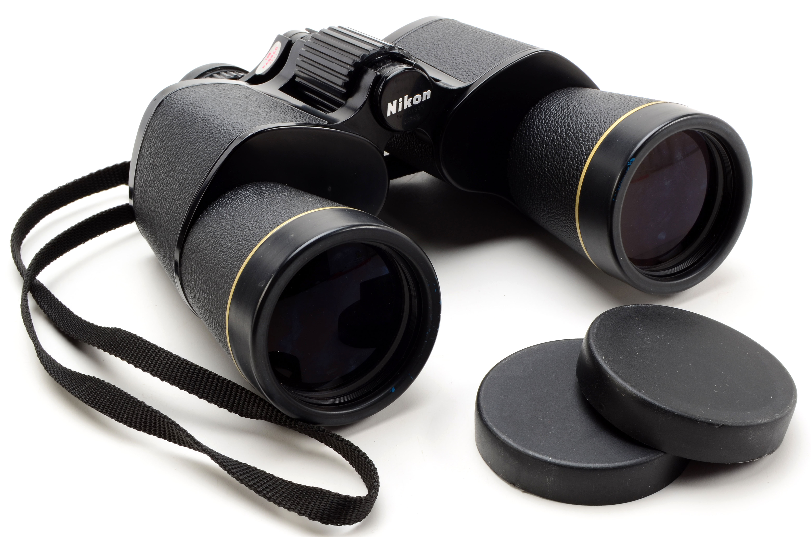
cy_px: 268
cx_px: 406
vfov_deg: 25.6
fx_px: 1180
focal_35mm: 52
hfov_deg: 37.9
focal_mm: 35
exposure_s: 1/160
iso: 100
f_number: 18
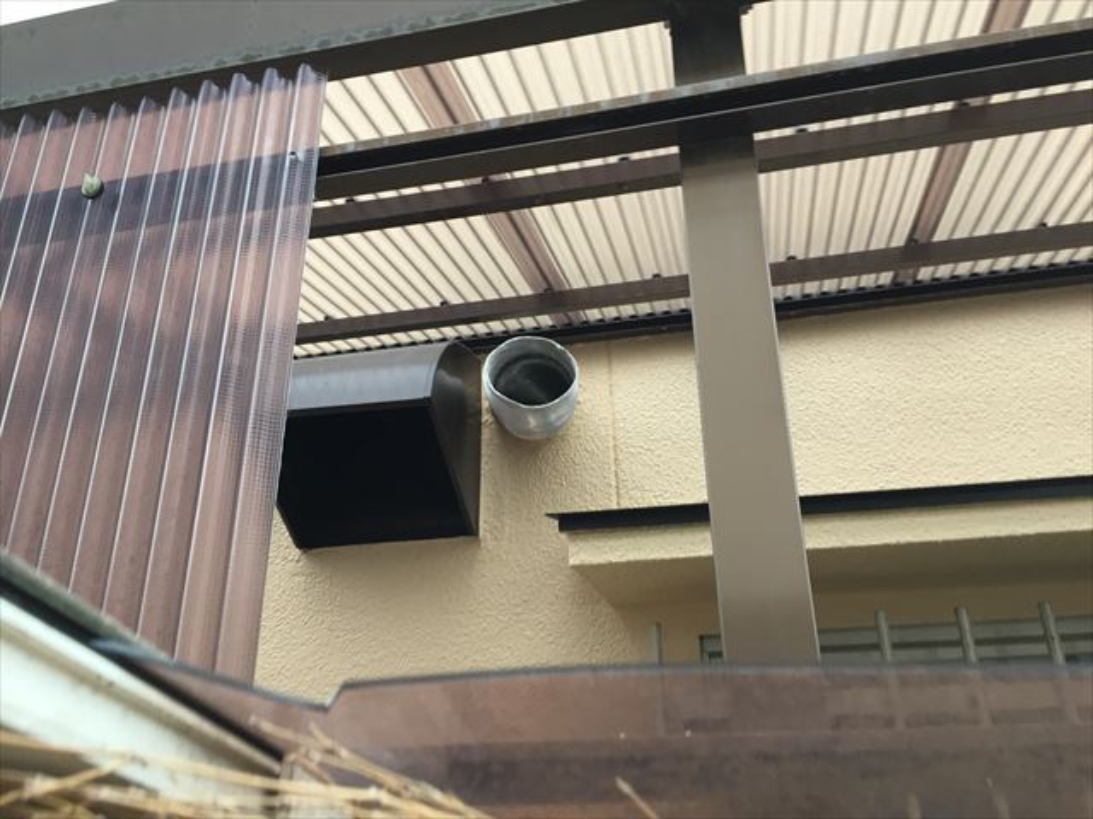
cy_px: 410
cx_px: 546
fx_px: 916
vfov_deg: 48.2
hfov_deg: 61.7
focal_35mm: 29
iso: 32
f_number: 2.2
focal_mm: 4.15
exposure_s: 1/40
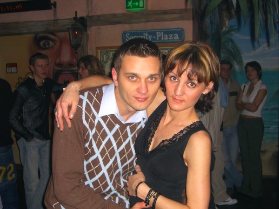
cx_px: 140
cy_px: 104
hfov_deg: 41.2
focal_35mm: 46
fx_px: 371
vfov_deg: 31.5
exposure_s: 1/60
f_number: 3.1
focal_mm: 9.5
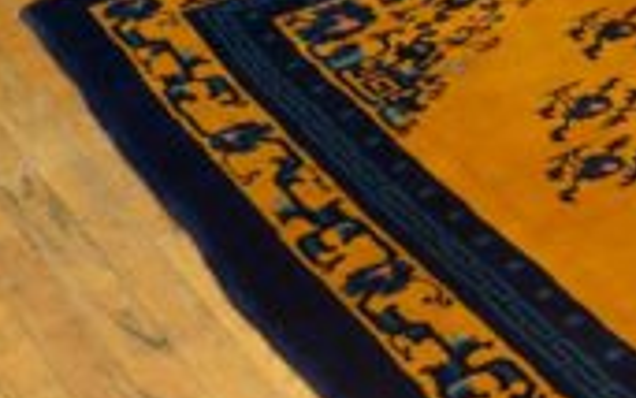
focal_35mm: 102
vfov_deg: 12.6
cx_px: 1105
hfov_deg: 17.2
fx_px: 1765
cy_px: 482
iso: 2500
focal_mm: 19
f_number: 4
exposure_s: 1/160
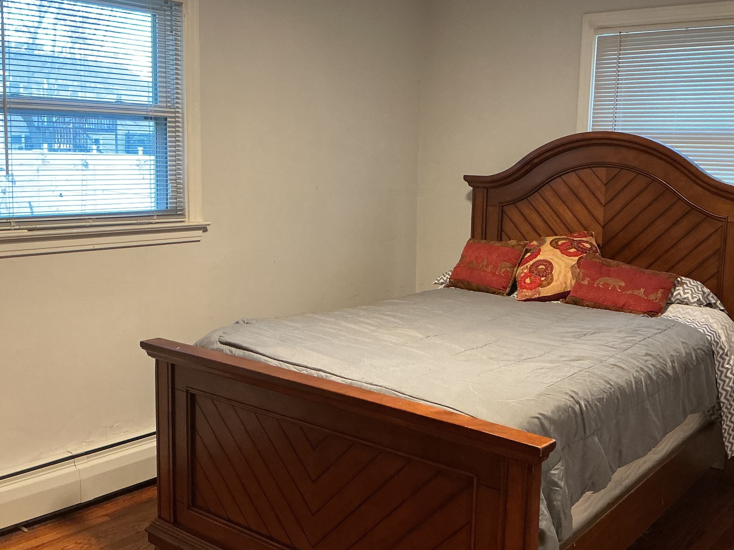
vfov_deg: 36.8
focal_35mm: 39
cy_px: 269
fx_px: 827
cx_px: 421
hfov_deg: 47.7
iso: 200
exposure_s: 1/40
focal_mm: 3
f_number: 1.8
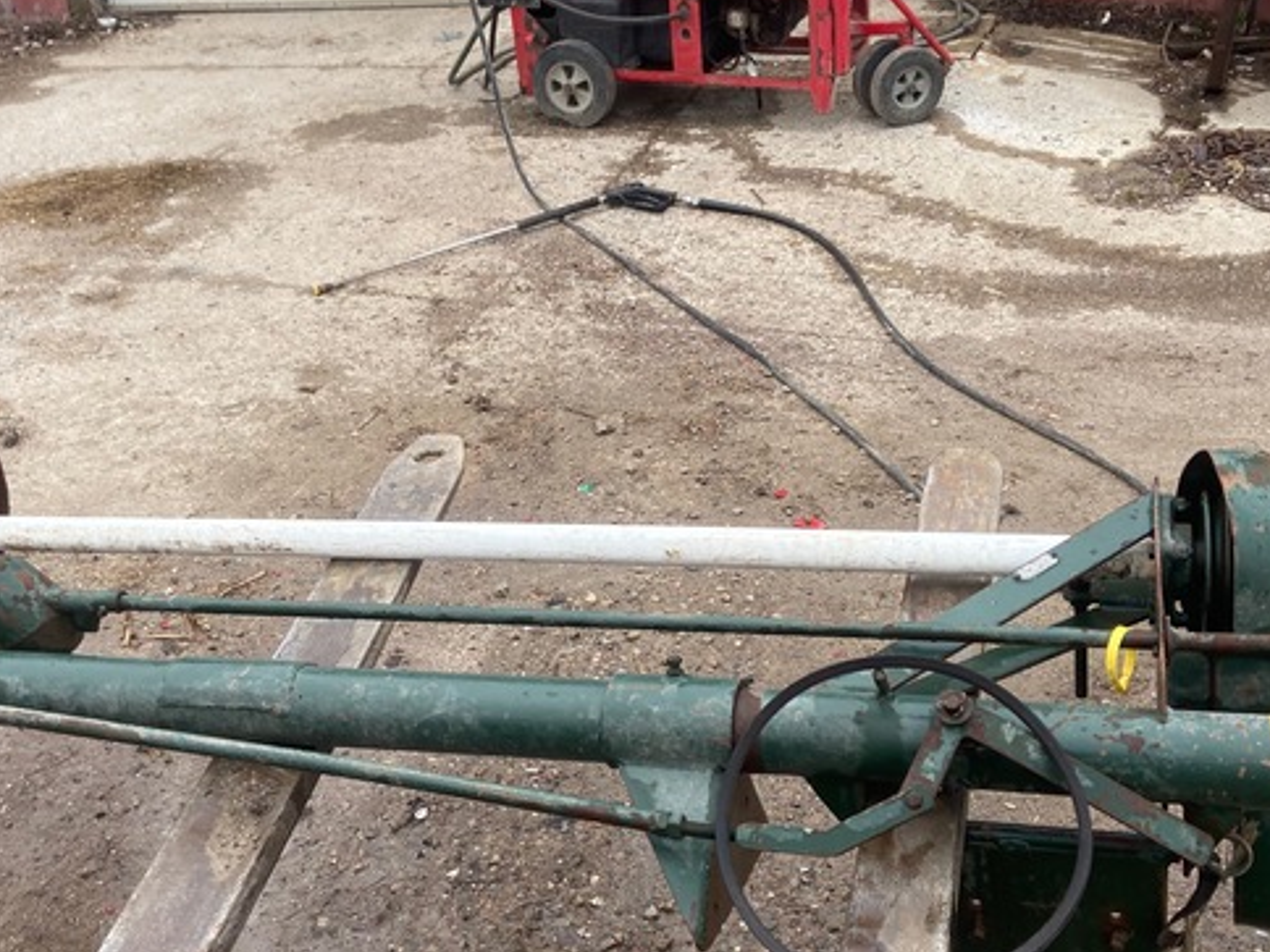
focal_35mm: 43
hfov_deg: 43.8
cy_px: 454
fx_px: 1578
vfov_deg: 33.6
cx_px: 648
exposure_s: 1/805
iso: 32
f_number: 1.8
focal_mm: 4.25
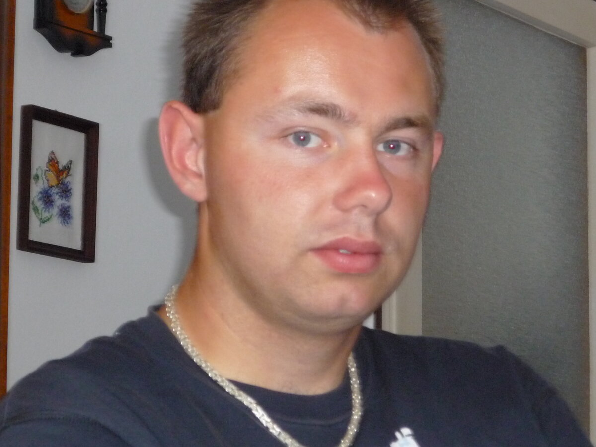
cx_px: 298
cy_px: 224
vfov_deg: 10.6
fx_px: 2410
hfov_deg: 14.1
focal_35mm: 140
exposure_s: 1/8
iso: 400
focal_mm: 17.5
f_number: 5.7
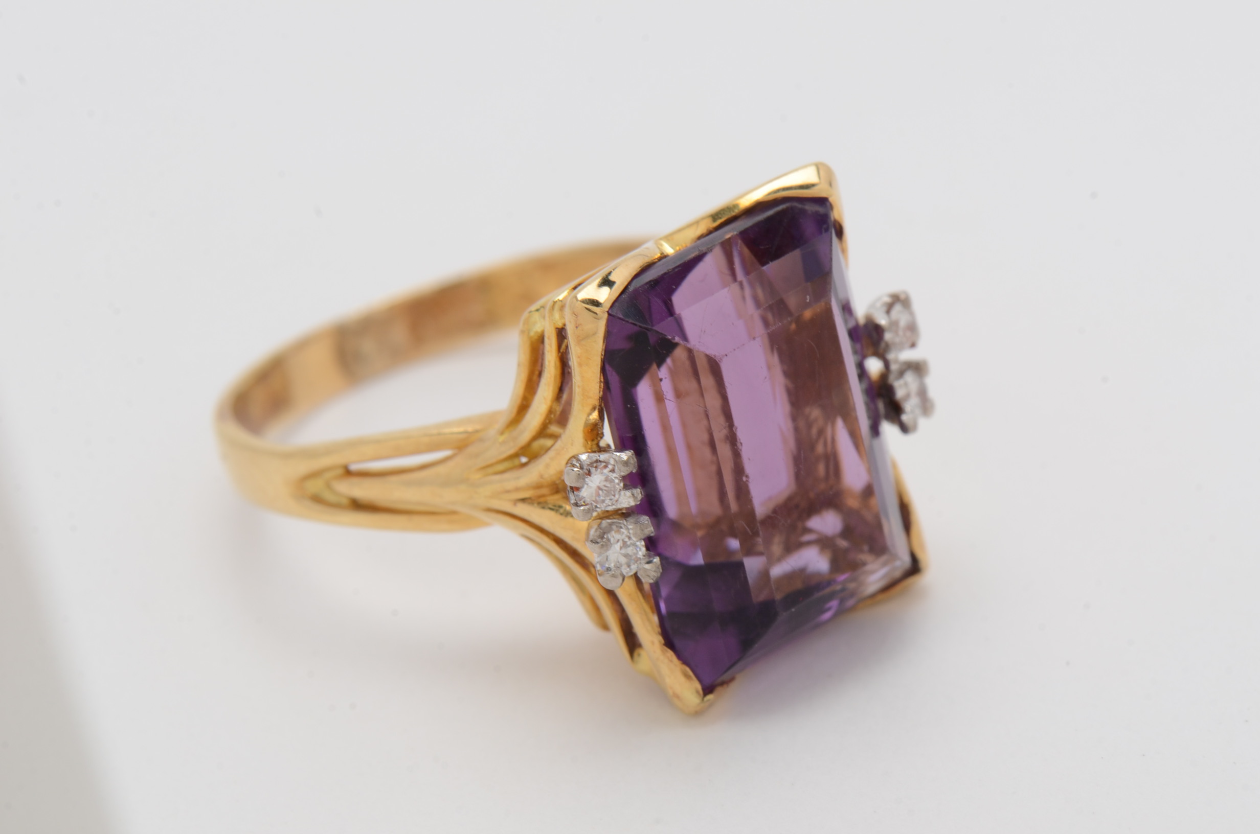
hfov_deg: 16.1
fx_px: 4453
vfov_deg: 10.7
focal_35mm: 128
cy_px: 417
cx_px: 630
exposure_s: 1/125
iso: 200
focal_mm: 85
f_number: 18
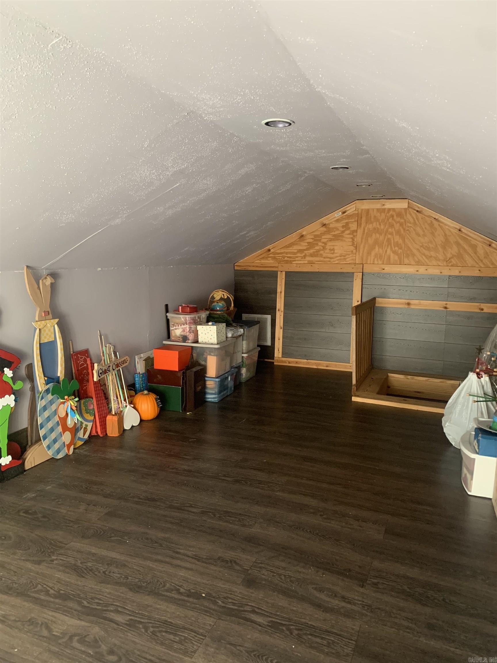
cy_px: 332
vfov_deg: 67.3
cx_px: 248
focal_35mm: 26
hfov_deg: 53.1
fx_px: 498
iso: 400
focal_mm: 4.25
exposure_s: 1/35
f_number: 1.8
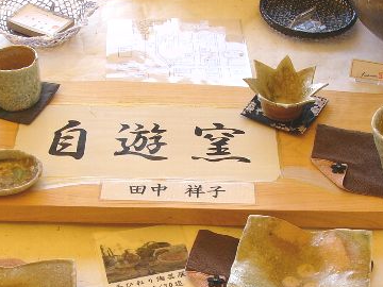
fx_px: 708
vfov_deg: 22.9
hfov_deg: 30.2
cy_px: 128
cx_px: 149
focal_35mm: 64
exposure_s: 1/60
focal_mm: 6
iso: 75
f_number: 2.8
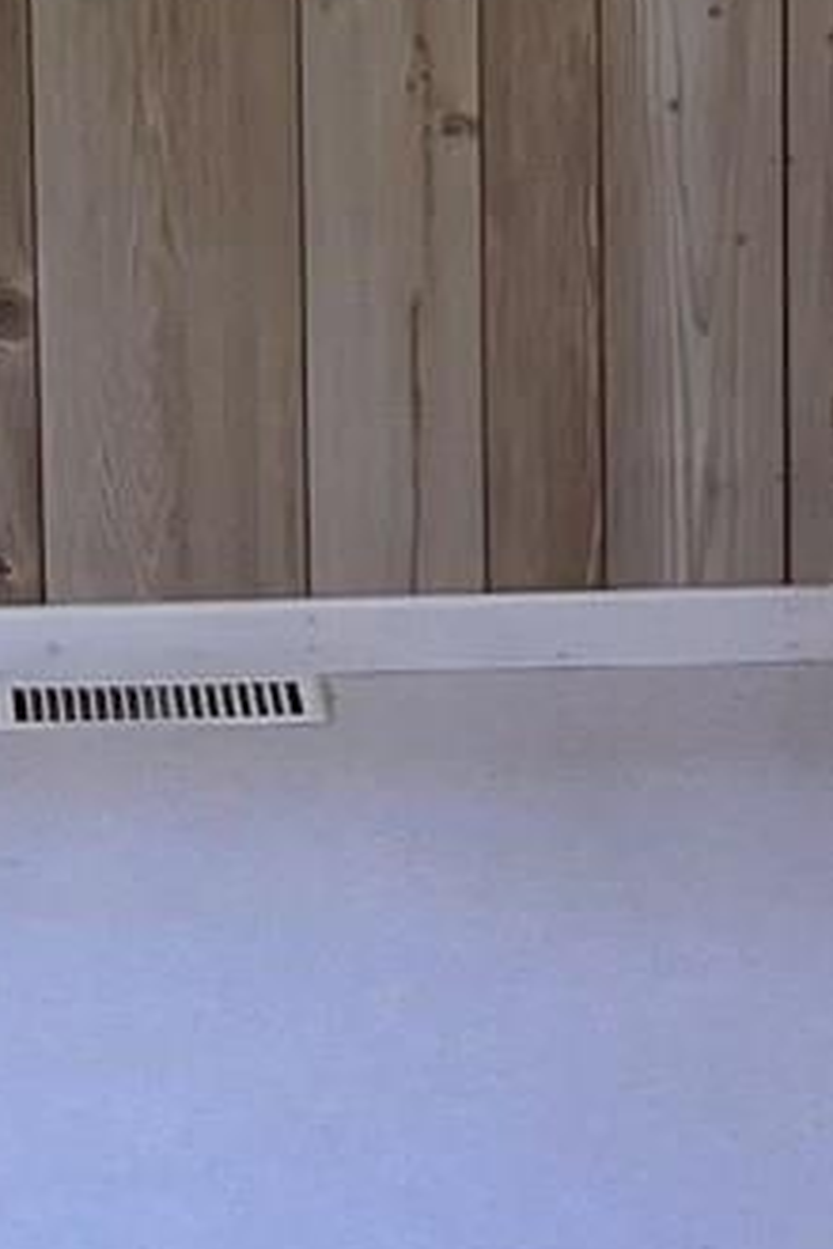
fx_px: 6559
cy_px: 185
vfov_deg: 10.8
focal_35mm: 189
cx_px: -473
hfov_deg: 7.1
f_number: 1.6
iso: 100
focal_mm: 5.1
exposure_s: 1/120
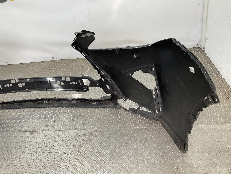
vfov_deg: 48.2
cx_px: 116
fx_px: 194
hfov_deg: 61.7
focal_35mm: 29
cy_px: 87
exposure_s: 1/100
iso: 16
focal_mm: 3
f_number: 1.8
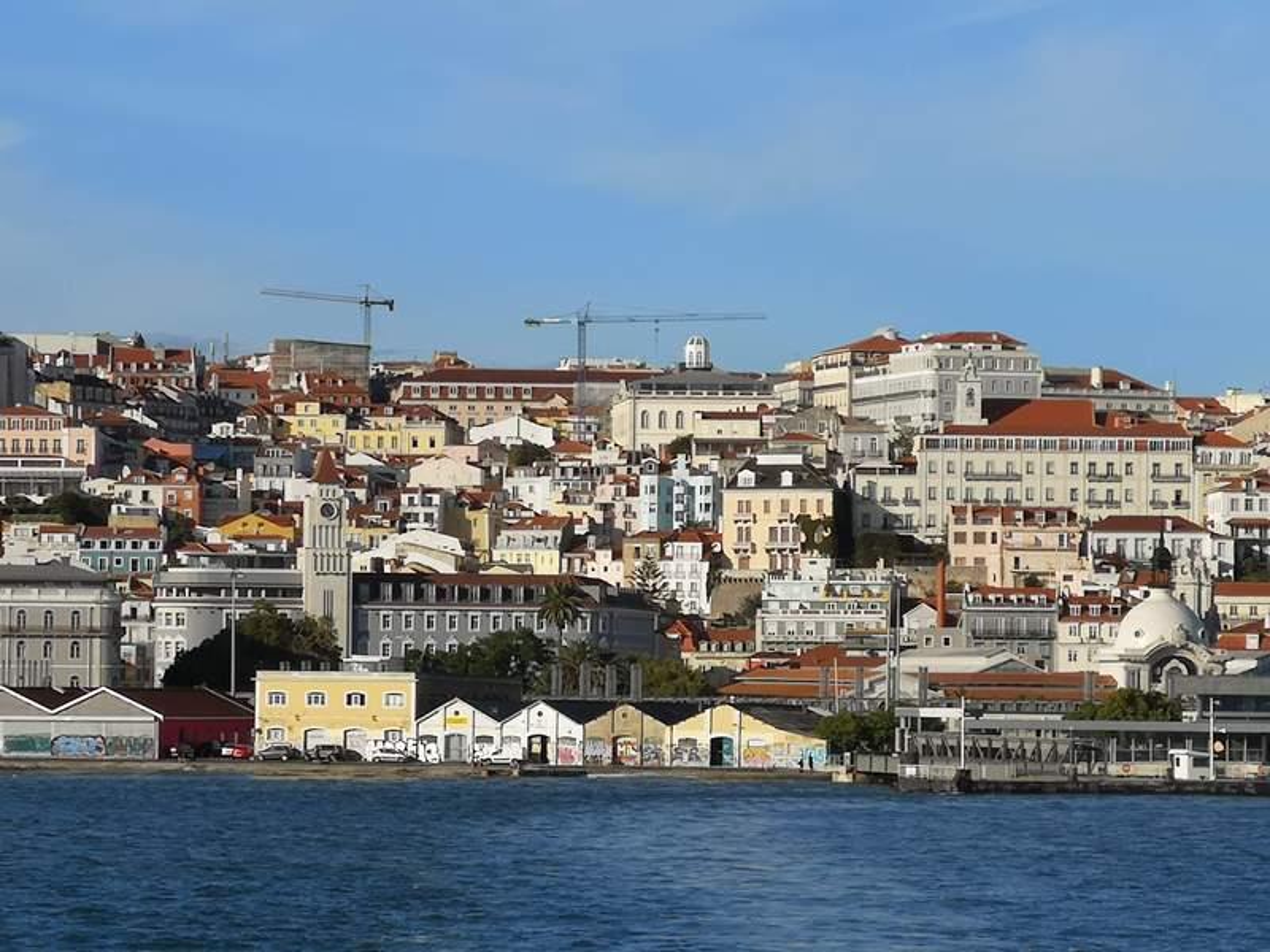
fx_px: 6531
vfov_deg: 8.3
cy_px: 476
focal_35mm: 178
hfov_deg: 11.1
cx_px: 635
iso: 50
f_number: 2.4
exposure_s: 1/2037
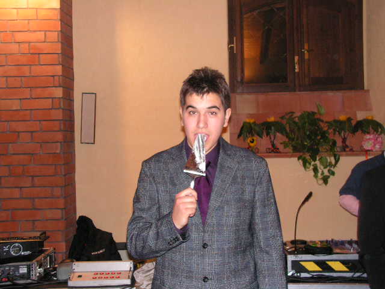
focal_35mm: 51
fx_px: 567
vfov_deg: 28.6
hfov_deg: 37.5
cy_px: 144
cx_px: 192
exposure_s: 1/60
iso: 200
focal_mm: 8.6
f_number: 3.2
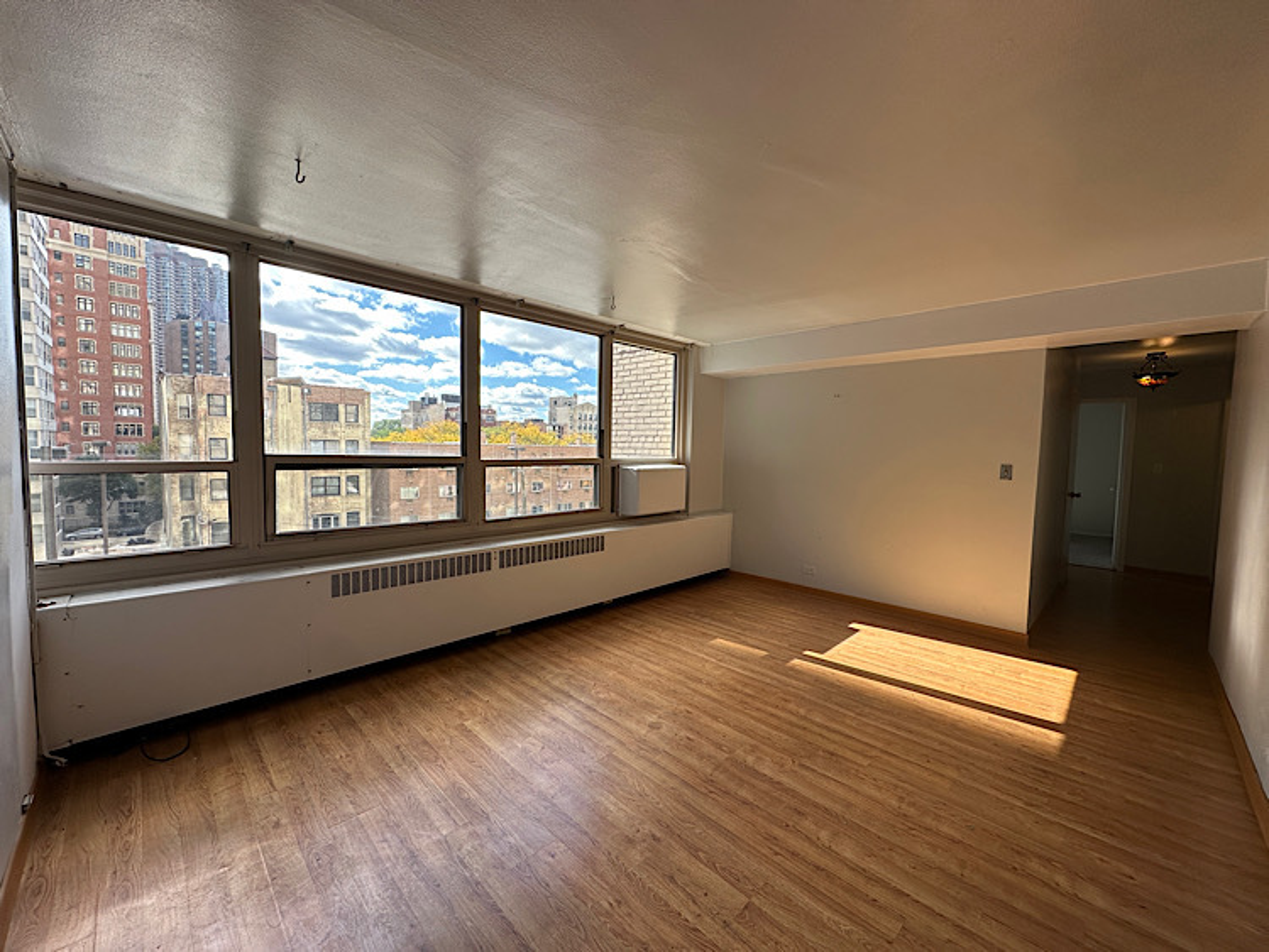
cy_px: 476
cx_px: 634
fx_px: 513
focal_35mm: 14
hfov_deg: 102.0
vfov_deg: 85.7
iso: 40
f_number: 2.2
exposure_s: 1/280
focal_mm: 2.22
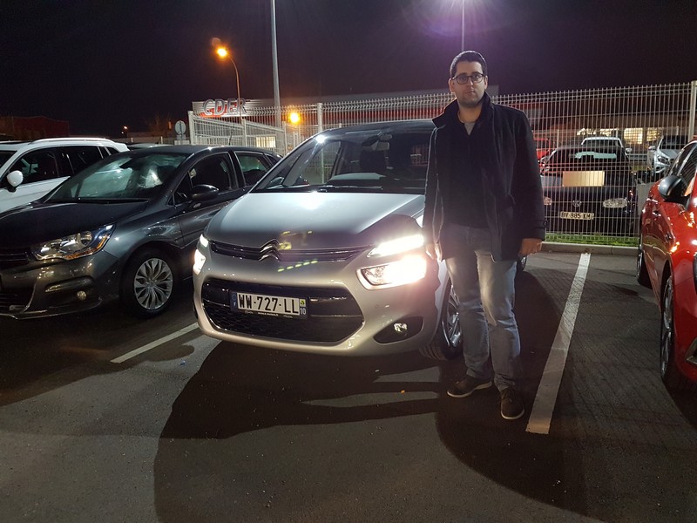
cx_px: 348
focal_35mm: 26
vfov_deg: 53.1
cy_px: 262
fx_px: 524
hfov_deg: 67.3
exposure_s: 1/10
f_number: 1.7
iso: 250
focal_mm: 4.2
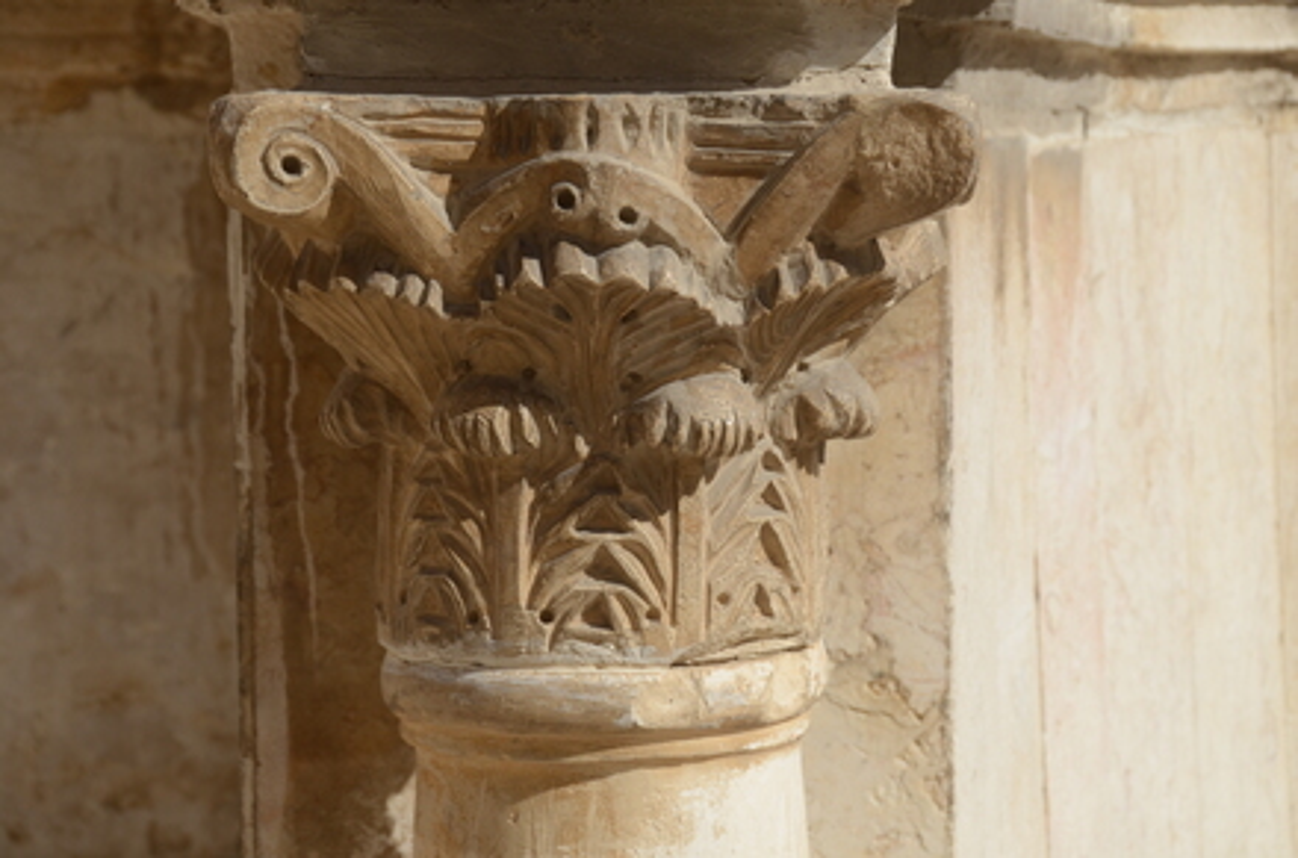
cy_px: 429
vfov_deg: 14.6
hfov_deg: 22.0
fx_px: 3345
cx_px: 649
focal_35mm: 93
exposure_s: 1/1250
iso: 250
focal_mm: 62
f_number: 9
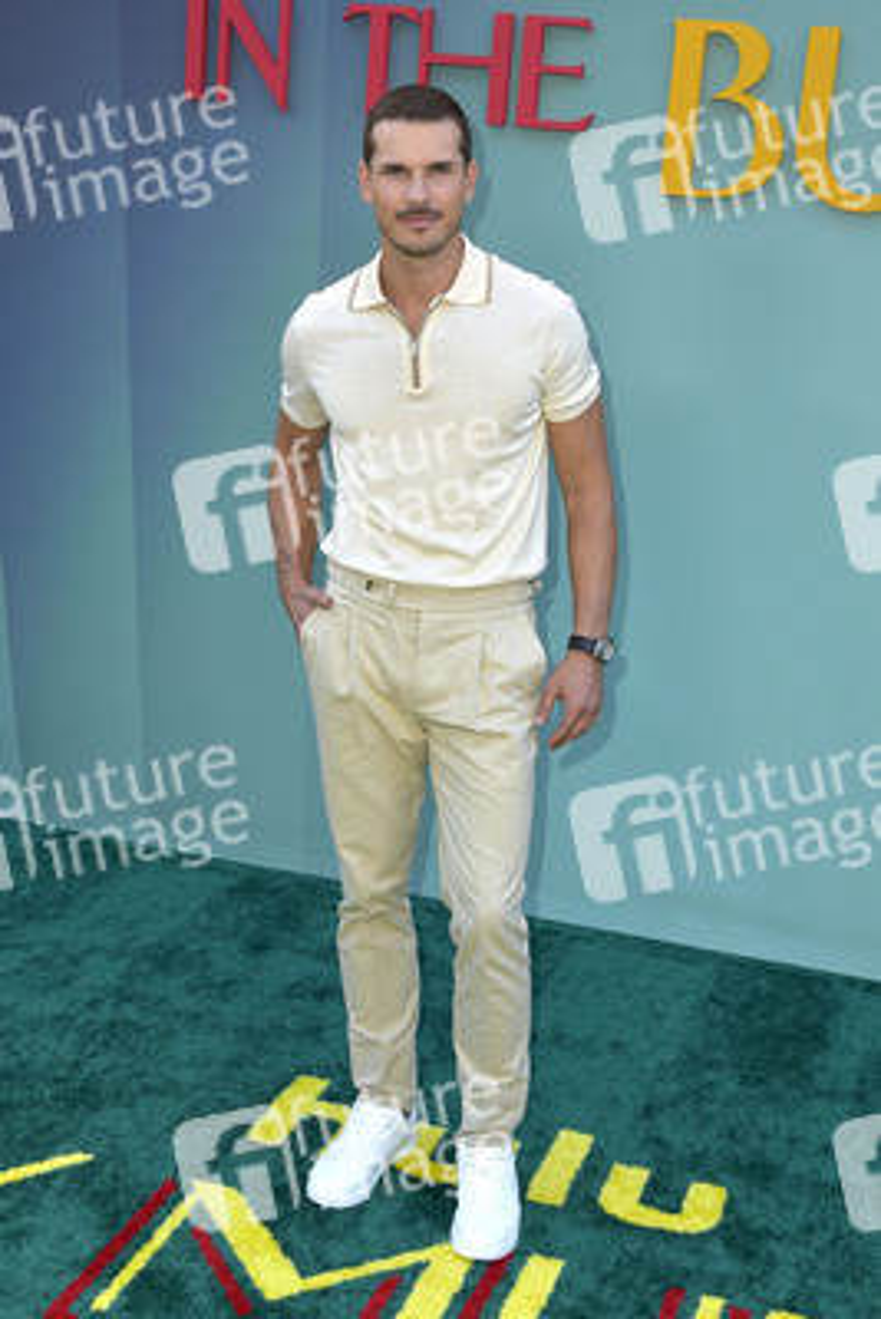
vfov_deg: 42.7
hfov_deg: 29.3
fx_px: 1687
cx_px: 440
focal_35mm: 46
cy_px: 660
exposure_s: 1/250
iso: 320
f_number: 6.3
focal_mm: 46
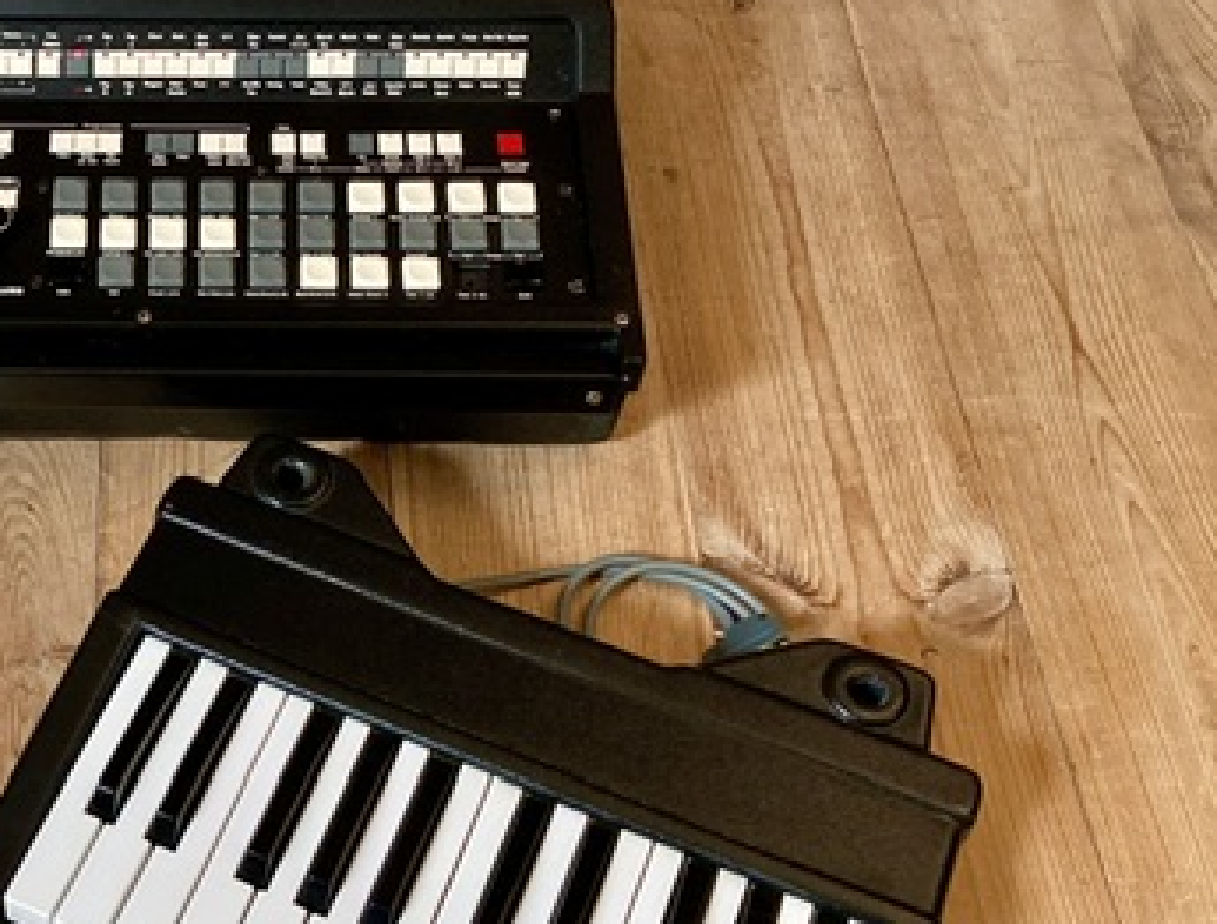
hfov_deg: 34.8
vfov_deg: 28.2
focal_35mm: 52
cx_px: 141
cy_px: 451
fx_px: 1836
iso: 160
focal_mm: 3.99
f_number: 1.8
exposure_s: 1/60
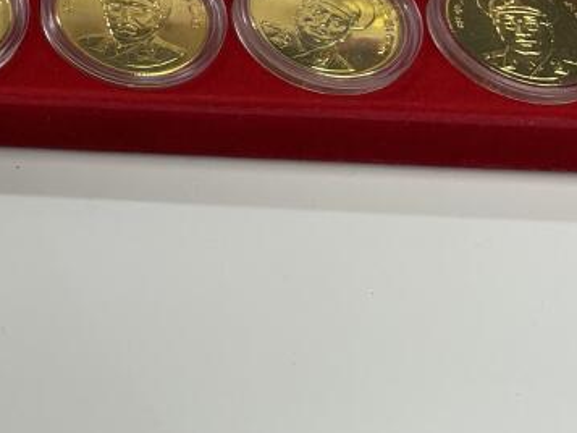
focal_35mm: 98
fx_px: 1634
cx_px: -331
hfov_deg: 17.6
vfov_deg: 14.9
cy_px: 11
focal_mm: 5.1
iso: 32
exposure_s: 1/100
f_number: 1.6
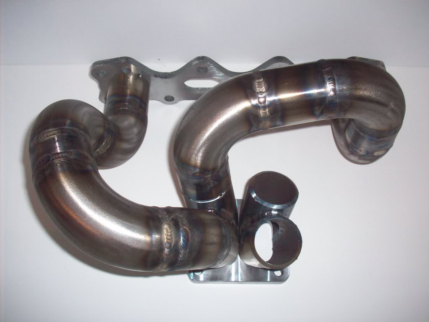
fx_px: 459
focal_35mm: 37
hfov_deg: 50.1
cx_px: 214
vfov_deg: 38.7
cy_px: 161
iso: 160
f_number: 2.8
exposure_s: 1/64
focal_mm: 6.2
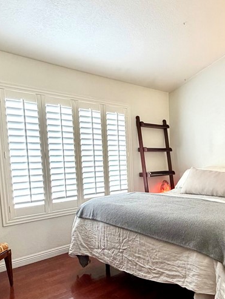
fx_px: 251
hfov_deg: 46.3
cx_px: 173
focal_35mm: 29
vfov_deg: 61.0
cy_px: 183
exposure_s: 1/60
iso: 250
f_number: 2.2
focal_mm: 2.22
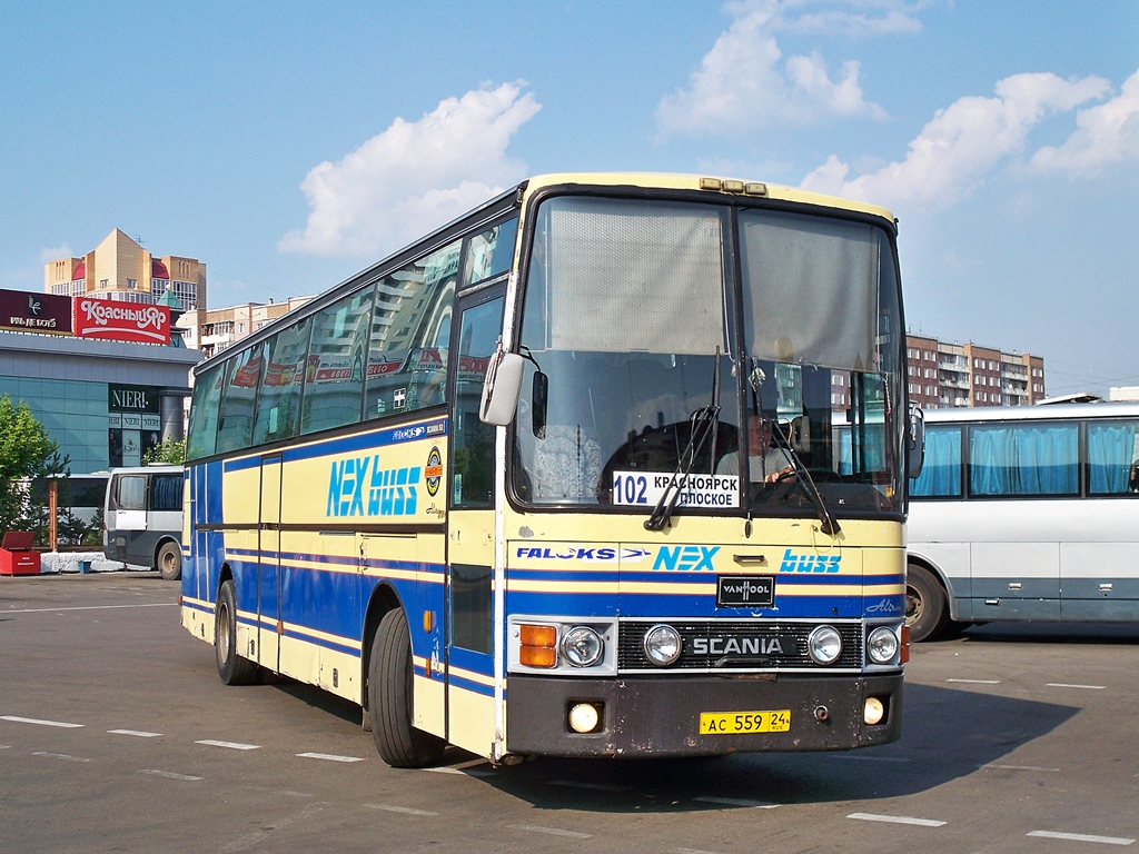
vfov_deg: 32.9
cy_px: 427
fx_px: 1448
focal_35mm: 44
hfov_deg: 42.9
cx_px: 570
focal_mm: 7.8
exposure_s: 1/640
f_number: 3.5
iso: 64
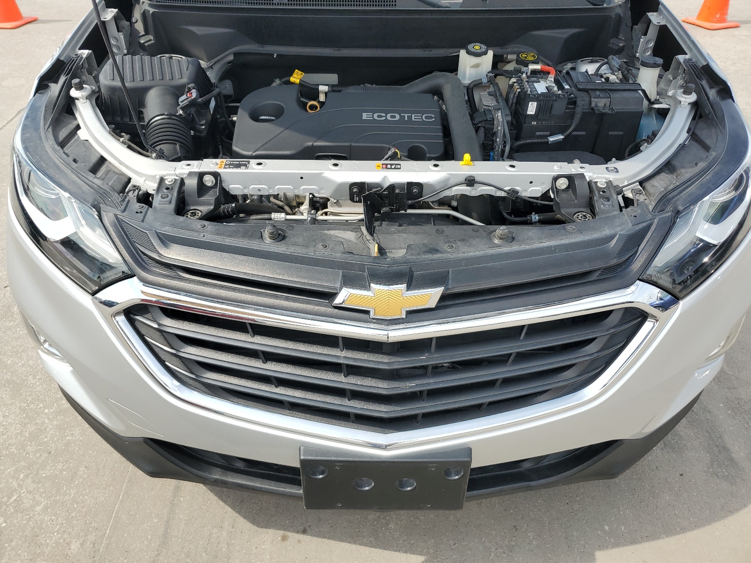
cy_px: 282
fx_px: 564
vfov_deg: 53.1
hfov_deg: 67.3
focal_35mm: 26
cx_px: 376
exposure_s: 1/1667
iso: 50
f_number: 1.5
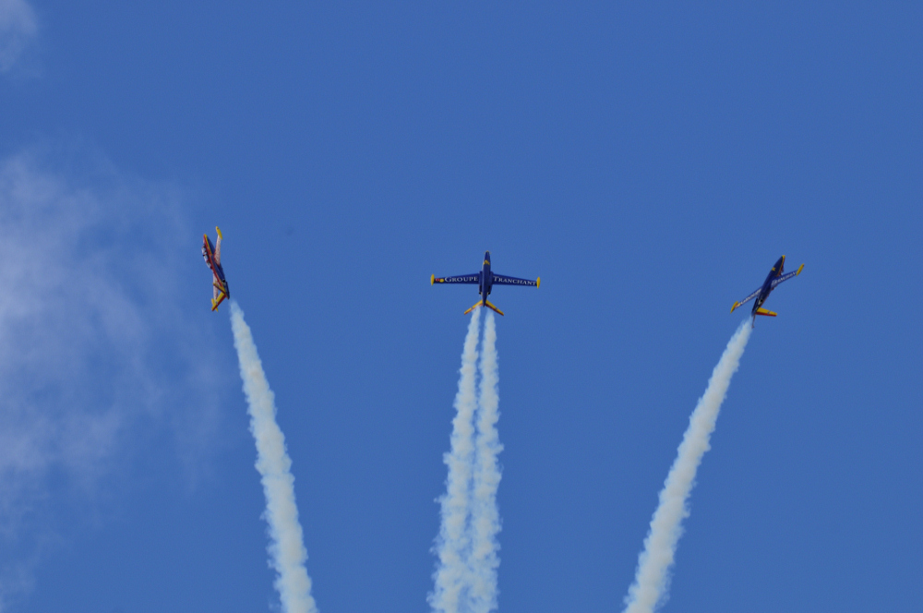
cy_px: 306
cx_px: 462
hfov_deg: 4.6
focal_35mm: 450
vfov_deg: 3.0
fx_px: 11522
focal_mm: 300
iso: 200
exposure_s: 1/320
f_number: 9
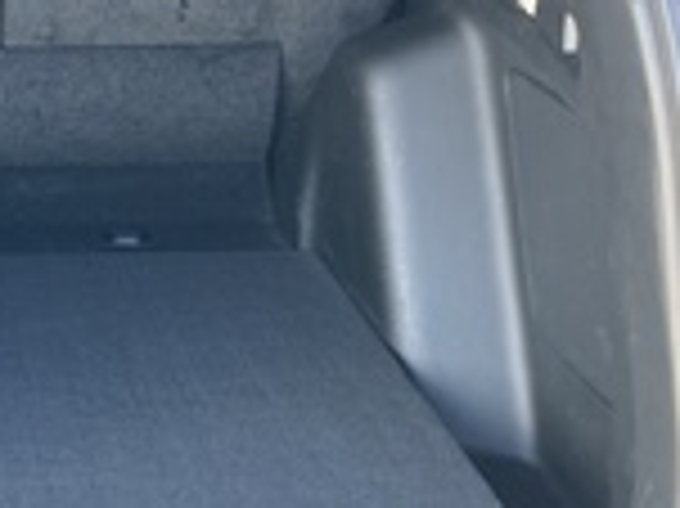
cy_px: 119
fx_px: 1531
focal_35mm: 78
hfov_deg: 23.3
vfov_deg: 18.7
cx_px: -90
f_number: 1.8
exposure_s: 1/121
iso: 40
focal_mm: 3.99
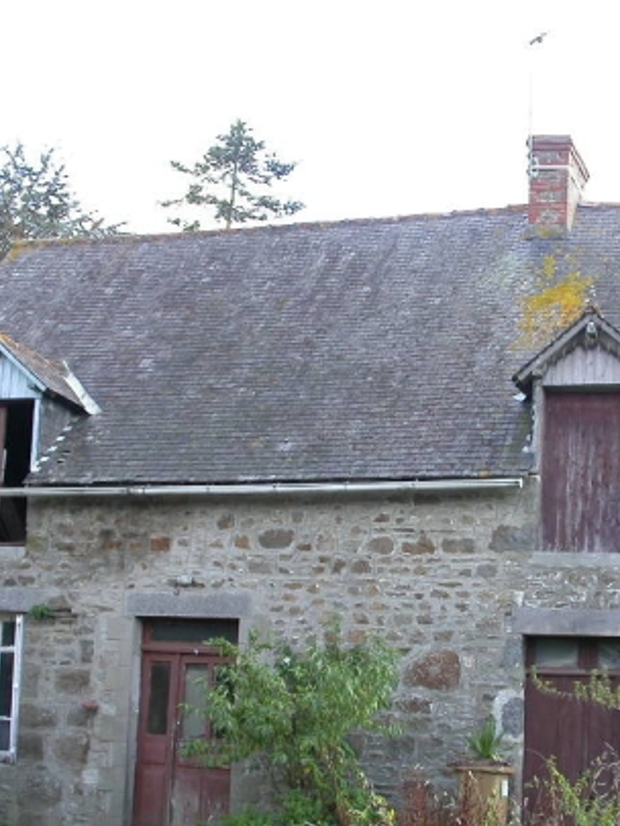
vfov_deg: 30.2
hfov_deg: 22.8
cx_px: 414
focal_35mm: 64
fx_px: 1528
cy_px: 485
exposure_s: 1/117
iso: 100
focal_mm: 7.85
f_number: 4.2
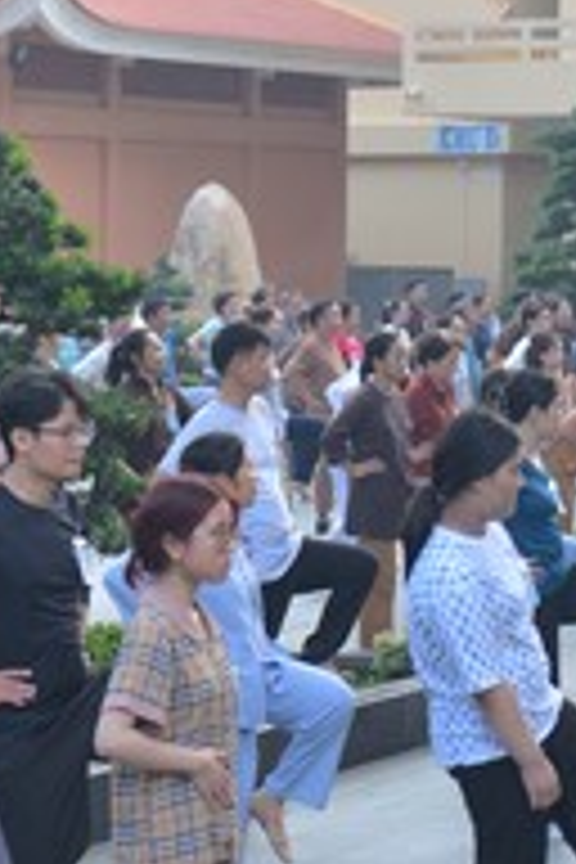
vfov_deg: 13.4
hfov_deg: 8.9
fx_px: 3648
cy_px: 68
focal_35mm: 152
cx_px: 772
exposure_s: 1/160
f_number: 2.8
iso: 125
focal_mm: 45
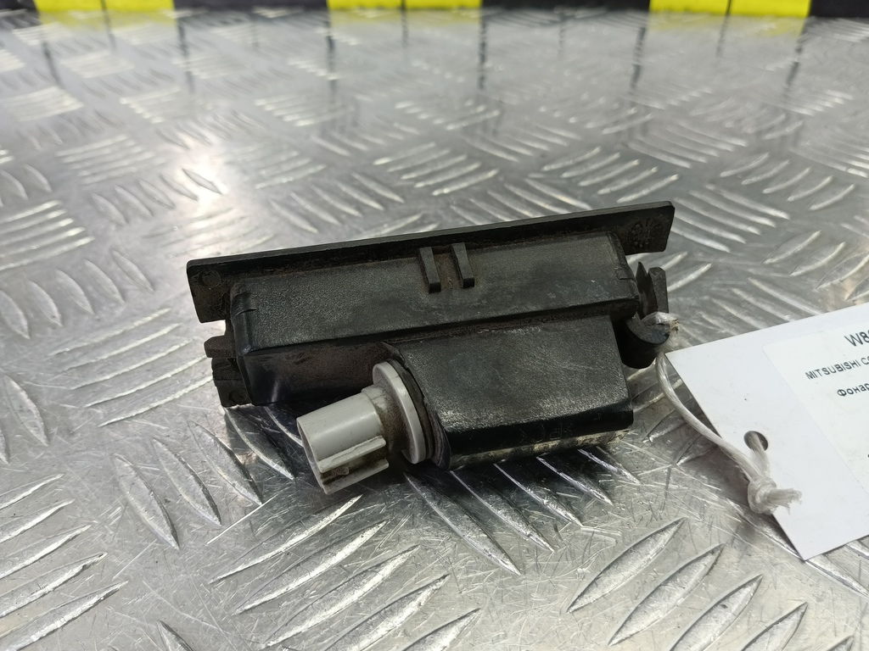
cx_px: 434
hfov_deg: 73.9
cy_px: 326
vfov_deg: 58.9
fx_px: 577
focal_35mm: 23
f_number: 1.6
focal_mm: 4.11
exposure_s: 1/50
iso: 147
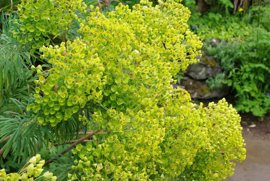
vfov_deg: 26.1
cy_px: 90
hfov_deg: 38.1
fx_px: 390
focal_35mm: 52
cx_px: 135
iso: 100
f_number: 4.5
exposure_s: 1/125
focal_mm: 35
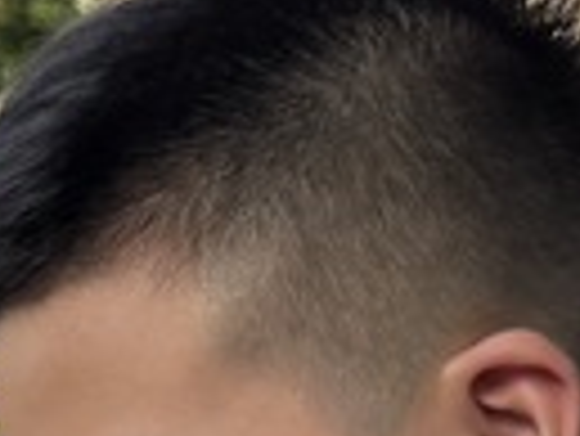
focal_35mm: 191
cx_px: -567
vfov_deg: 7.2
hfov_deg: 9.7
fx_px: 3203
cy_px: 1124
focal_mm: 6.76
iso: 100
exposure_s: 1/607
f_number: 1.78
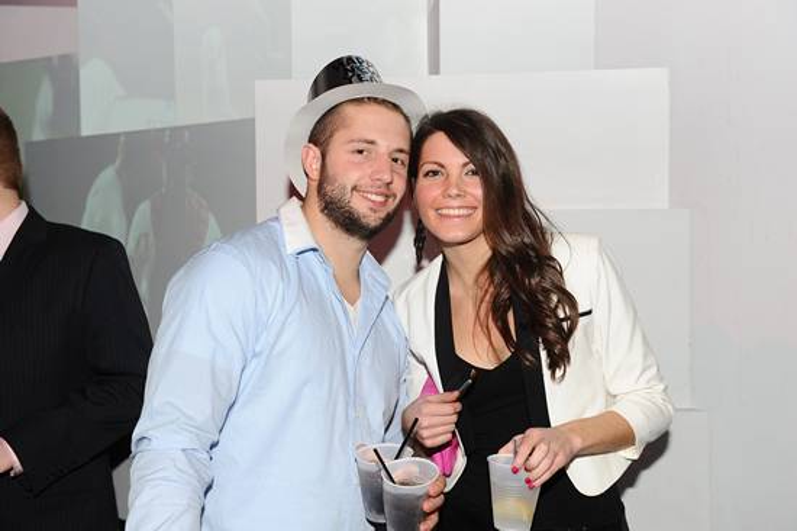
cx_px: 398
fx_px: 1062
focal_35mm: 48
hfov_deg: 41.1
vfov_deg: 28.0
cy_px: 266
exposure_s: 1/250
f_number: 4.8
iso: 800
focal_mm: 48
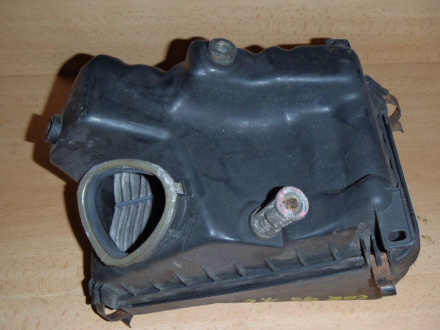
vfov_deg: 37.7
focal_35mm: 38
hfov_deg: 49.0
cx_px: 220
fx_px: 483
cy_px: 165
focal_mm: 6.83
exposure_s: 1/40
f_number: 4.6
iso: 100
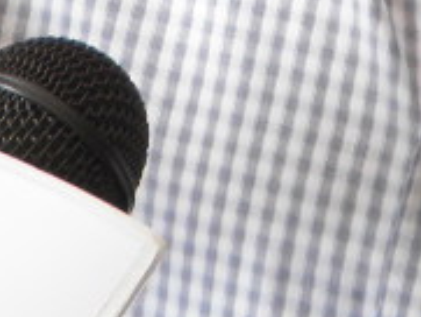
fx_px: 2410
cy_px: -417
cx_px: 274
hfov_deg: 10.0
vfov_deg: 7.1
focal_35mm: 198
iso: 80
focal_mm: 4.9
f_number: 2.8
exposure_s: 1/30
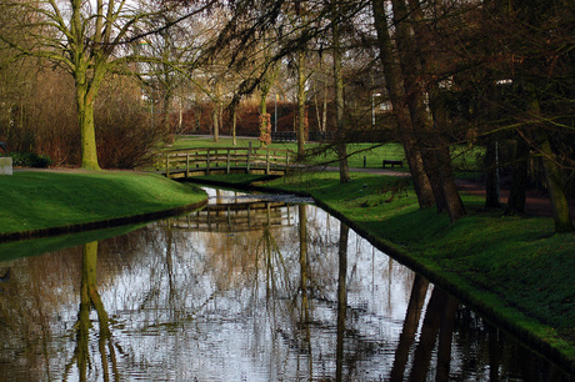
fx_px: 1915
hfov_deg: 17.1
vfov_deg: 11.4
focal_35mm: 120
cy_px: 191
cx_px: 288
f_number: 5.6
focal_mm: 80
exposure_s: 1/500
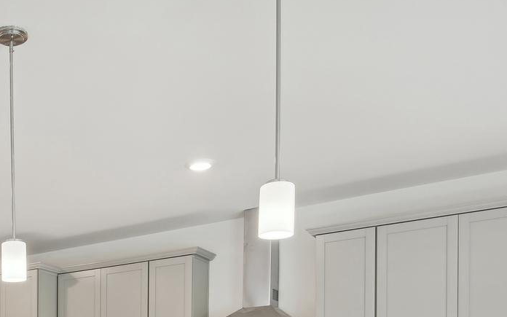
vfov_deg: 23.7
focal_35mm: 48
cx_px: 22
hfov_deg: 38.1
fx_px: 663
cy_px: 411
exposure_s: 1/13
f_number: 8
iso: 200
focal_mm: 16
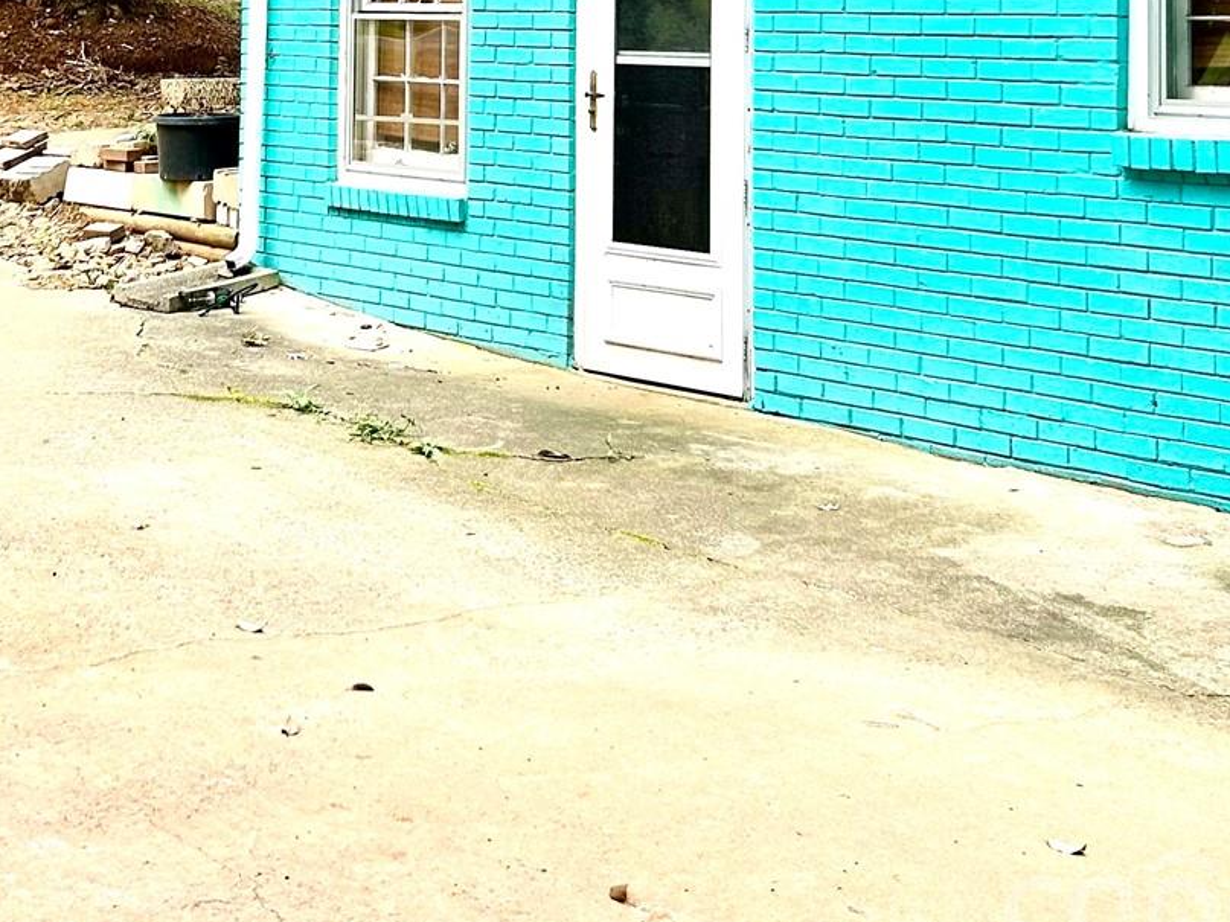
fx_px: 2345
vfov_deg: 21.0
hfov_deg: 28.9
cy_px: -128
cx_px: 305
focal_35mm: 66
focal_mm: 5.7
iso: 50
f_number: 1.5
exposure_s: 1/383
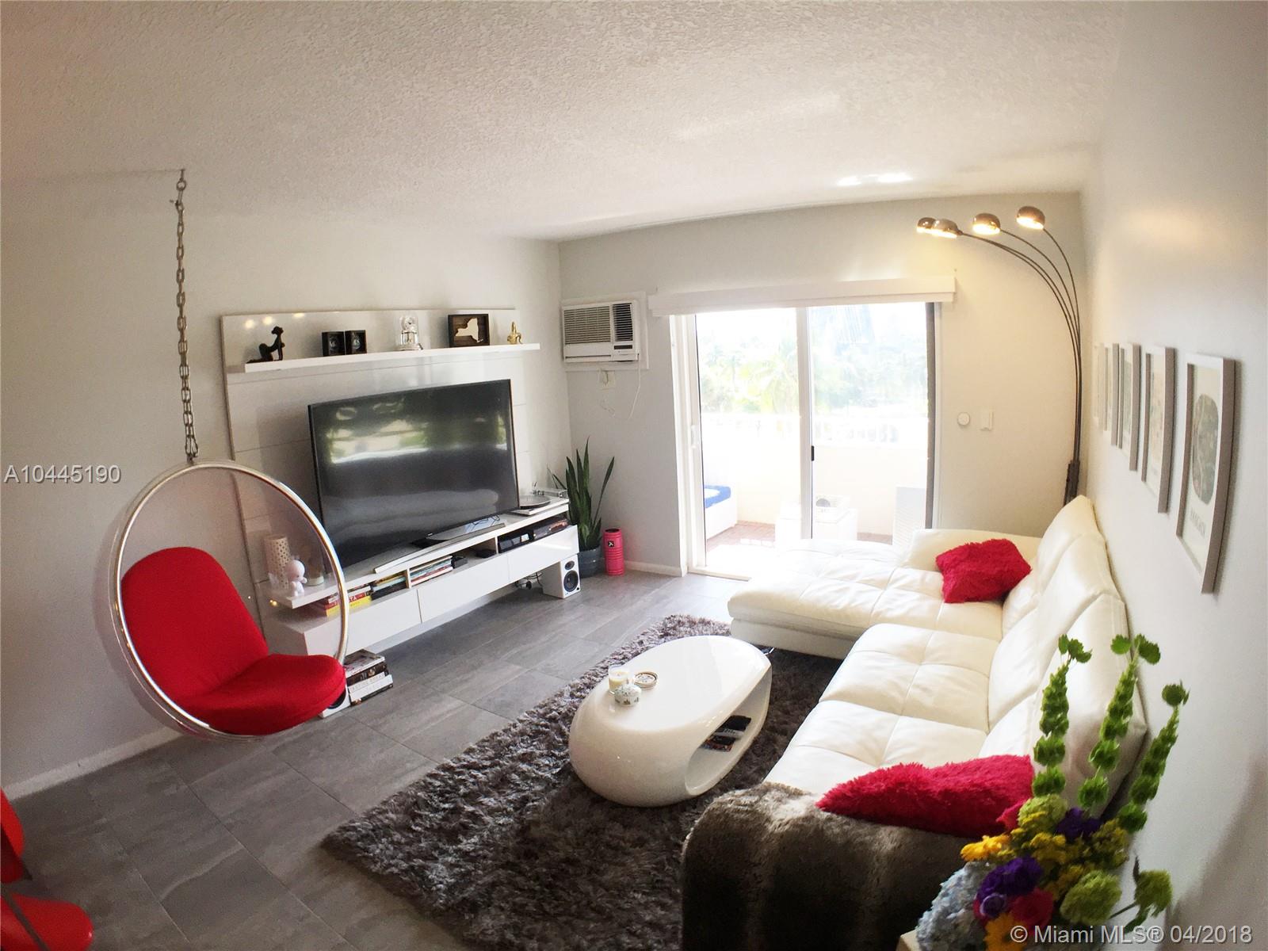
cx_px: 634
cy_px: 476
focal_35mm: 29
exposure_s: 1/120
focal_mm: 4.15
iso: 50
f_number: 2.2
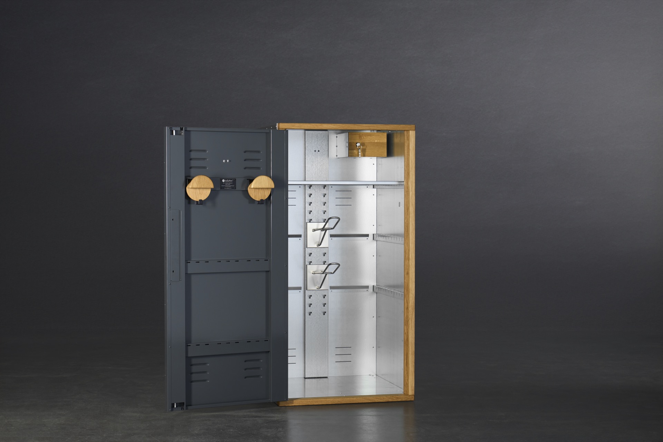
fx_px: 1215
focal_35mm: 66
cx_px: 332
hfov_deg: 30.5
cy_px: 221
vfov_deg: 20.6
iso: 200
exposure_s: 1/160
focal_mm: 66
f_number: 7.1
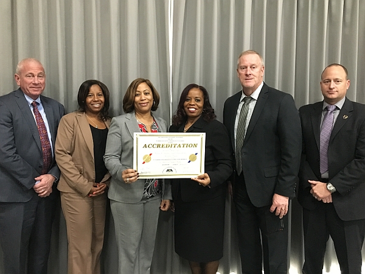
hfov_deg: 61.7
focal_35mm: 29
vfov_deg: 48.2
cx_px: 182
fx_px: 306
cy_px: 137
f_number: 2.2
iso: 320
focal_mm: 4.15
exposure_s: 1/15
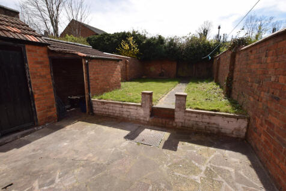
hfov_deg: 100.4
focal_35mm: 15
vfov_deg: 77.3
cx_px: 143
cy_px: 96
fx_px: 119
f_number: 8
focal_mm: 10
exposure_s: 1/200
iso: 100
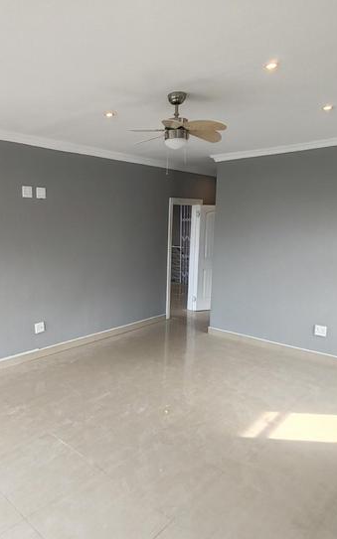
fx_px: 368
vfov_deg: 72.5
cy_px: 281
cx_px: 110
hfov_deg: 48.4
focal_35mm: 25
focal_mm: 1.96
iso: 125
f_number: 2.2
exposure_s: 1/100
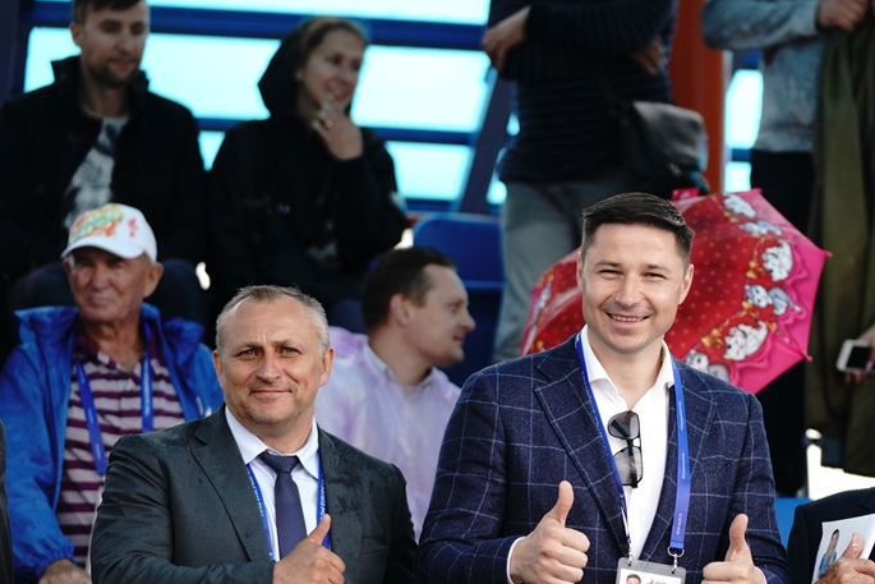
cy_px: 330
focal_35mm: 175
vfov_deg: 7.8
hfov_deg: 11.7
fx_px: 4254
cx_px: 635
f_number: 2.8
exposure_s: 1/1000
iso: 400
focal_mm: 117
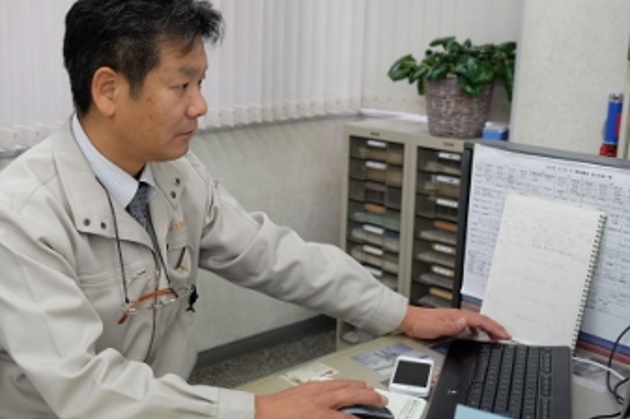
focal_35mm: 46
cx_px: 194
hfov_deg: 42.0
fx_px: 804
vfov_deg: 29.2
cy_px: 186
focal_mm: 20.5
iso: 250
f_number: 3.2
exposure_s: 1/60
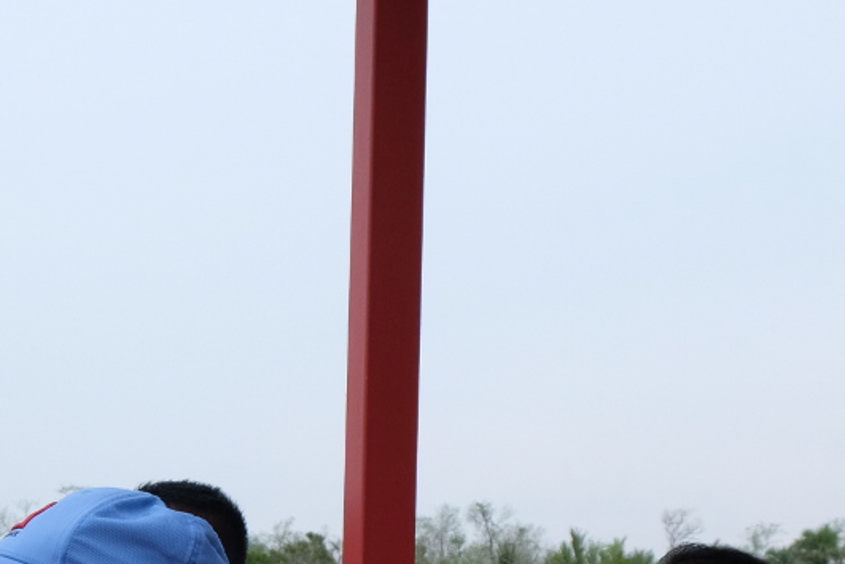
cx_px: 72
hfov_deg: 17.2
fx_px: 2746
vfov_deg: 11.3
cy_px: 790
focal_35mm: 117
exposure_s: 1/200
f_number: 8
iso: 400
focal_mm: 23.3
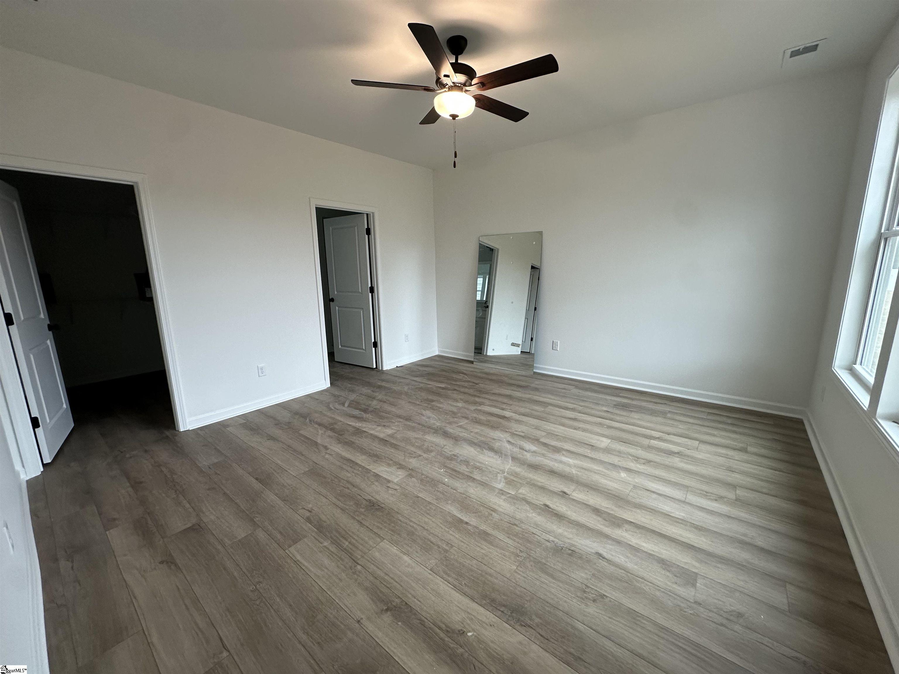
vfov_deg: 85.7
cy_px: 337
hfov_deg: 102.1
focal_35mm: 14
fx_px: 364
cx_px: 450
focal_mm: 2.22
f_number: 2.2
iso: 160
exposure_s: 1/120
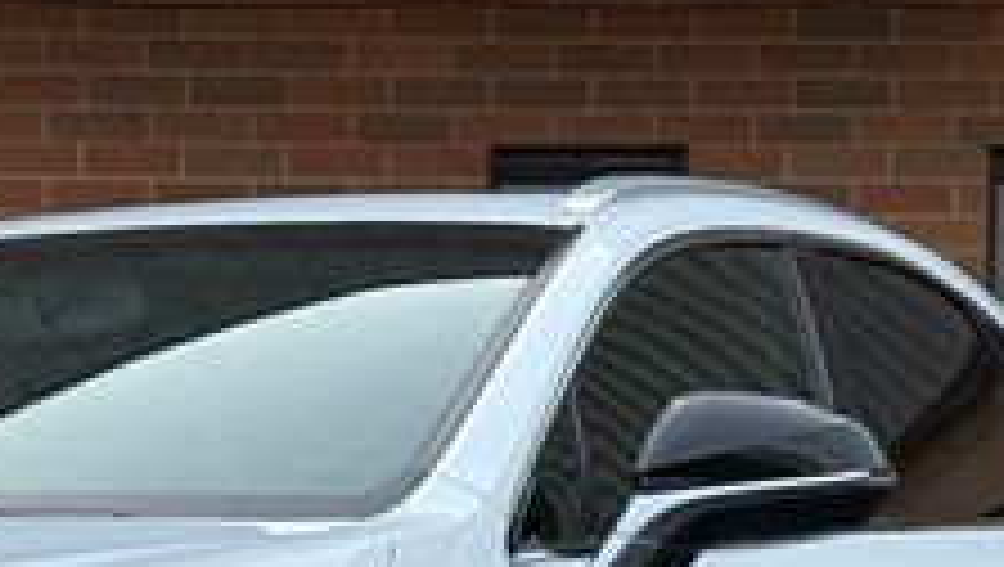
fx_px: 3998
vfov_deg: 7.8
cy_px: 1053
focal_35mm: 150
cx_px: -104
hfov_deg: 14.0
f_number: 1.78
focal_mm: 6.76
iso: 64
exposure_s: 1/2415
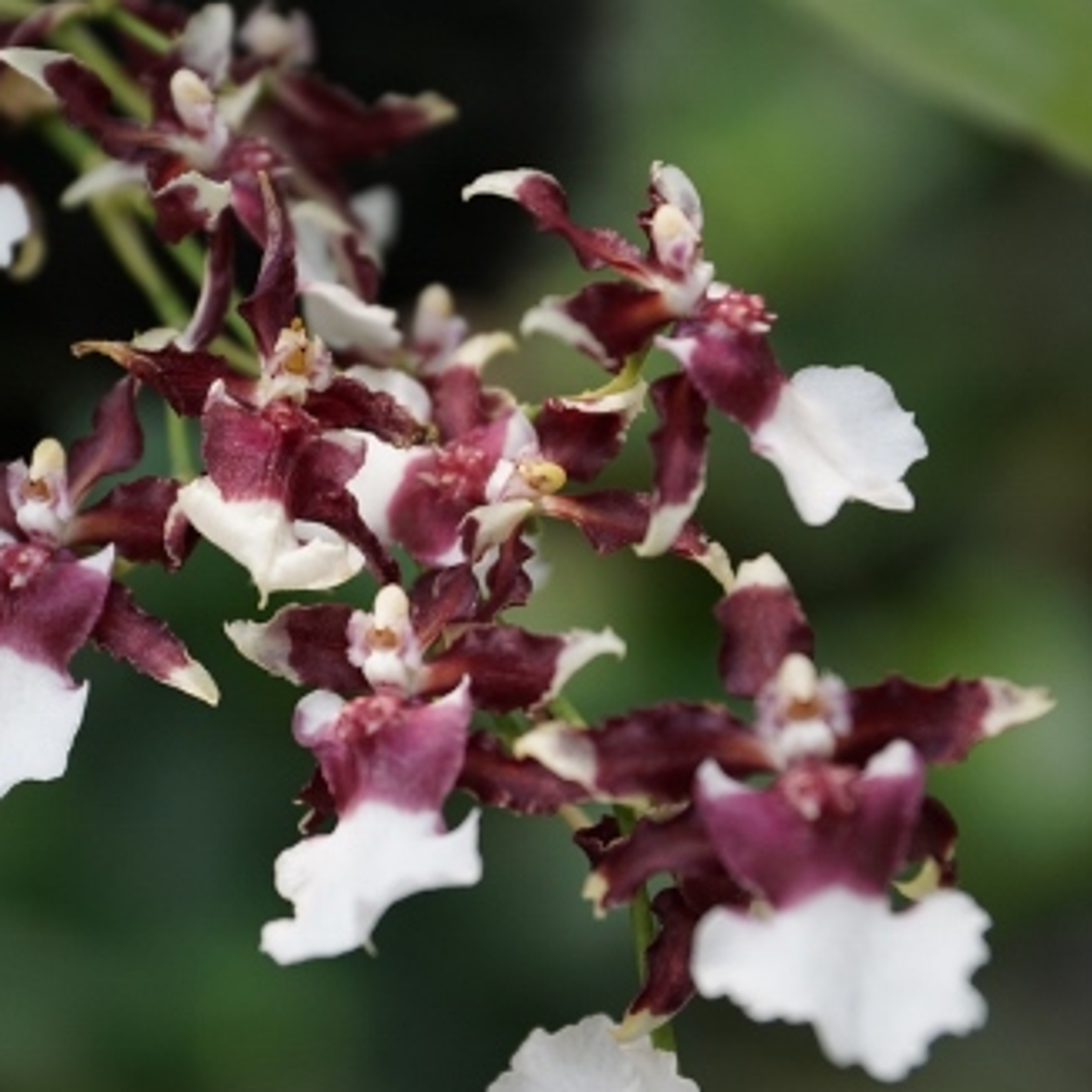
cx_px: 306
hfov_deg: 10.0
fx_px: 6210
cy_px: 546
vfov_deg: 10.0
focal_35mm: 174
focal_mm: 90
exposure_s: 1/160
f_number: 5.6
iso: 320
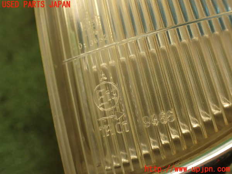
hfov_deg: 56.8
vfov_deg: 44.2
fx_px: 214
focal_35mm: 32
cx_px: 116
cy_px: 87
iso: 160
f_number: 2.4
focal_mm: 5.79
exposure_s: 1/60
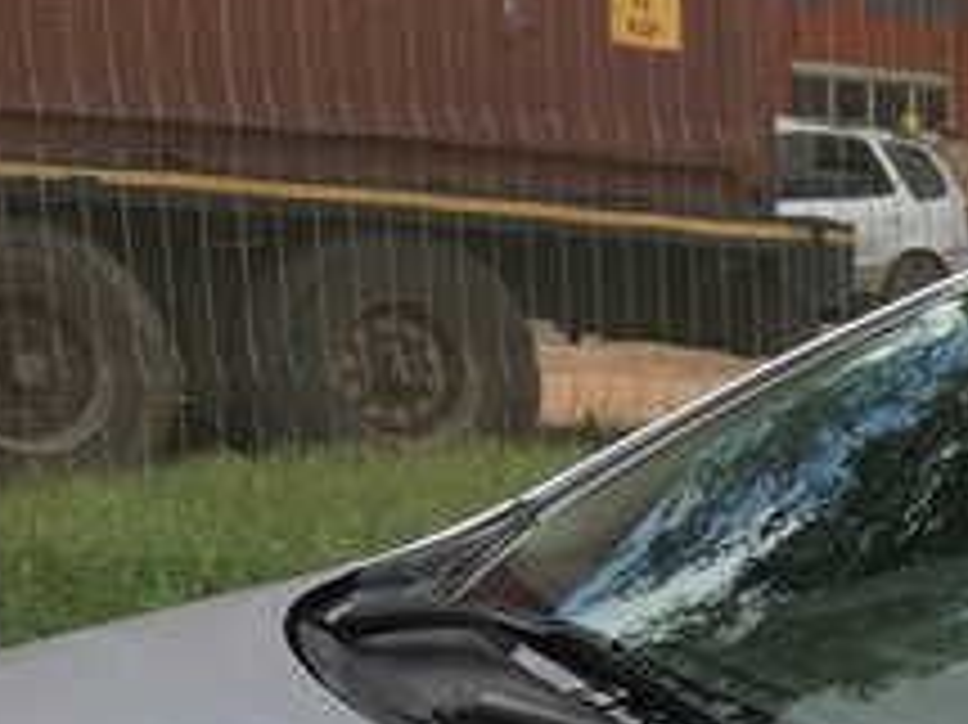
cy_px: 1237
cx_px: 1729
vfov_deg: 12.7
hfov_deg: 15.7
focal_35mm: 108
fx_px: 3018
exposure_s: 1/1131
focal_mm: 4.15
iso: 25
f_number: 2.2
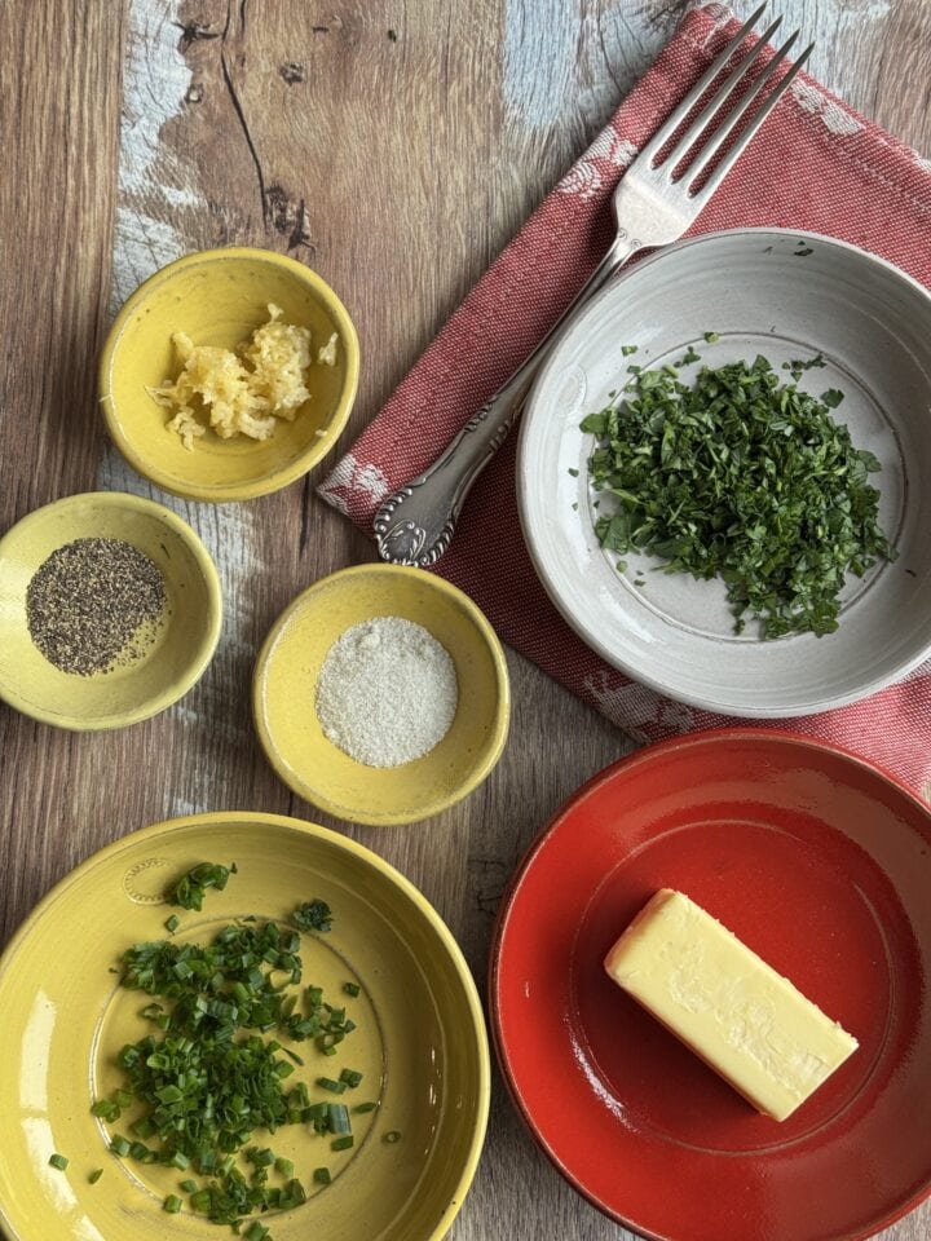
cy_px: 620
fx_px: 1721
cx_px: 466
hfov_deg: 30.3
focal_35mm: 48
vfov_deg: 39.7
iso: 100
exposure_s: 1/75
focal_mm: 6.76
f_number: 1.78
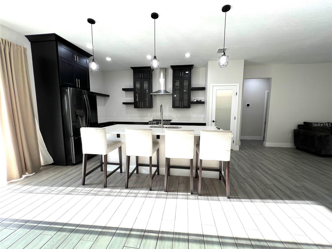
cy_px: 124
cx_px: 166
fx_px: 125
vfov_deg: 89.9
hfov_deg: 106.2
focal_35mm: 13
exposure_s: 1/120
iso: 50
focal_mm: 1.57
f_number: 1.8
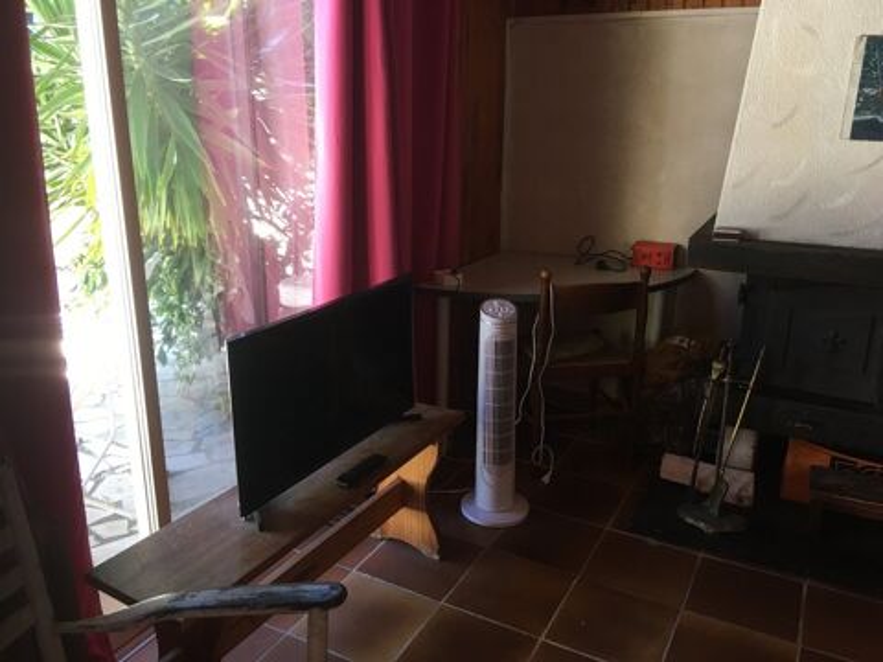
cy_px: 331
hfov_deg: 61.7
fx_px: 740
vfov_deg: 48.2
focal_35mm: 29
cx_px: 442
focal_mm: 4.15
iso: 40
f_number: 2.2
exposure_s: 1/17
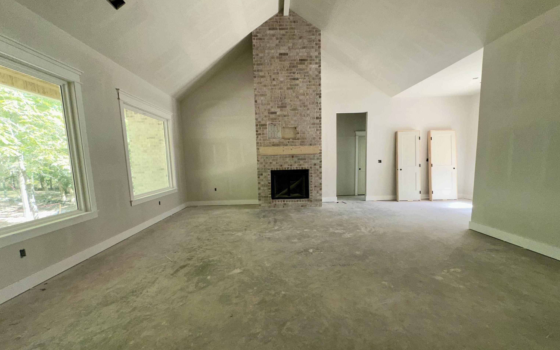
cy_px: 189
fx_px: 229
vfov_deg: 74.7
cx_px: 280
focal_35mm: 15
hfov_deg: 101.5
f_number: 2.2
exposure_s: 1/122
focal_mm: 2.22
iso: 50
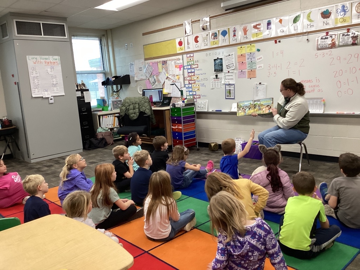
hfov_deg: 58.4
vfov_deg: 45.4
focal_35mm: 31
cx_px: 180
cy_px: 135
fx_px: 322
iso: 200
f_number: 2.4
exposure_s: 1/60
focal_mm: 3.3
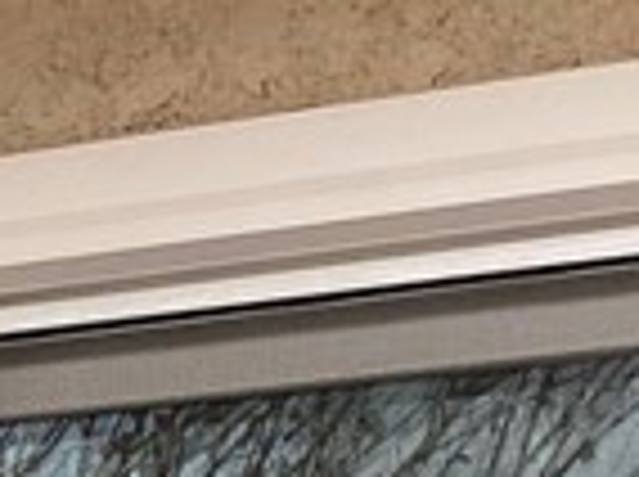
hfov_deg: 8.7
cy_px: 1692
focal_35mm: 188
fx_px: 3465
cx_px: -1269
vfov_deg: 6.7
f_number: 1.8
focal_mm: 4.25
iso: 50
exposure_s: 1/122
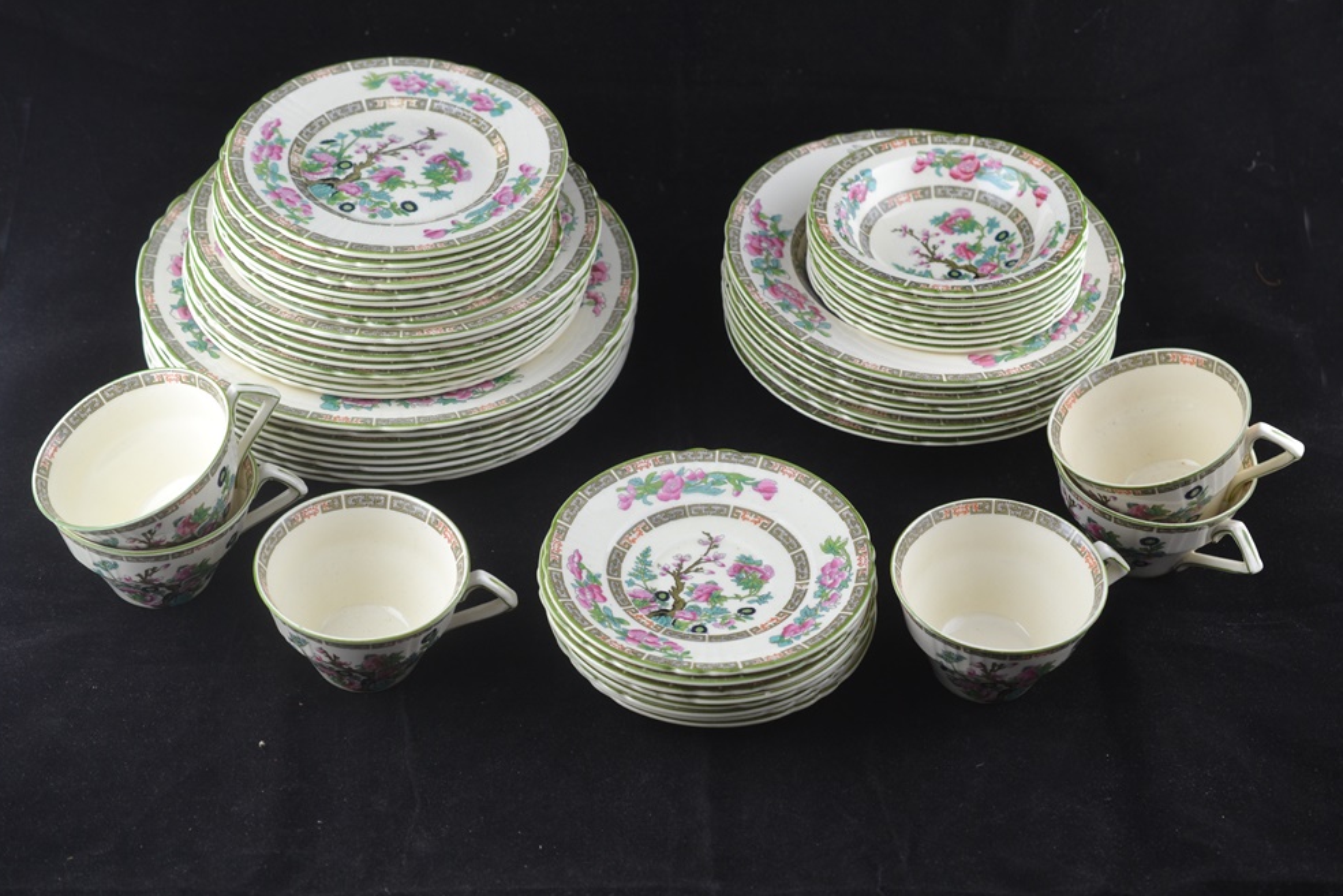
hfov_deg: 32.9
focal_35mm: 61
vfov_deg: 22.3
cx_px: 663
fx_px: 2275
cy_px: 450
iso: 400
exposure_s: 1/60
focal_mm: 40
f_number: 4
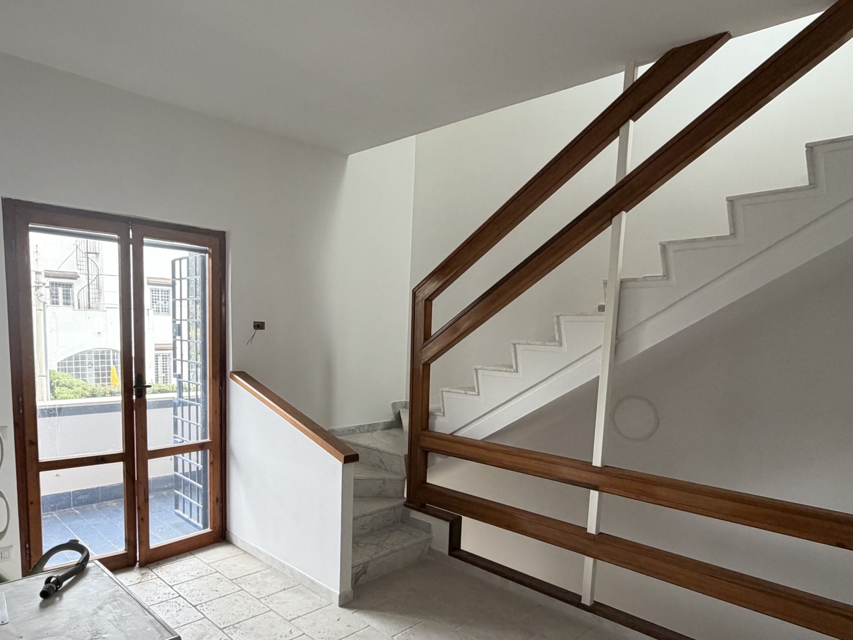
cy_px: 397
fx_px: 567
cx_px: 382
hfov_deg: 73.7
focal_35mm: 23
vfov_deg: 58.2
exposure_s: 1/121
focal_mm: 2.22
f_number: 2.2
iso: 200
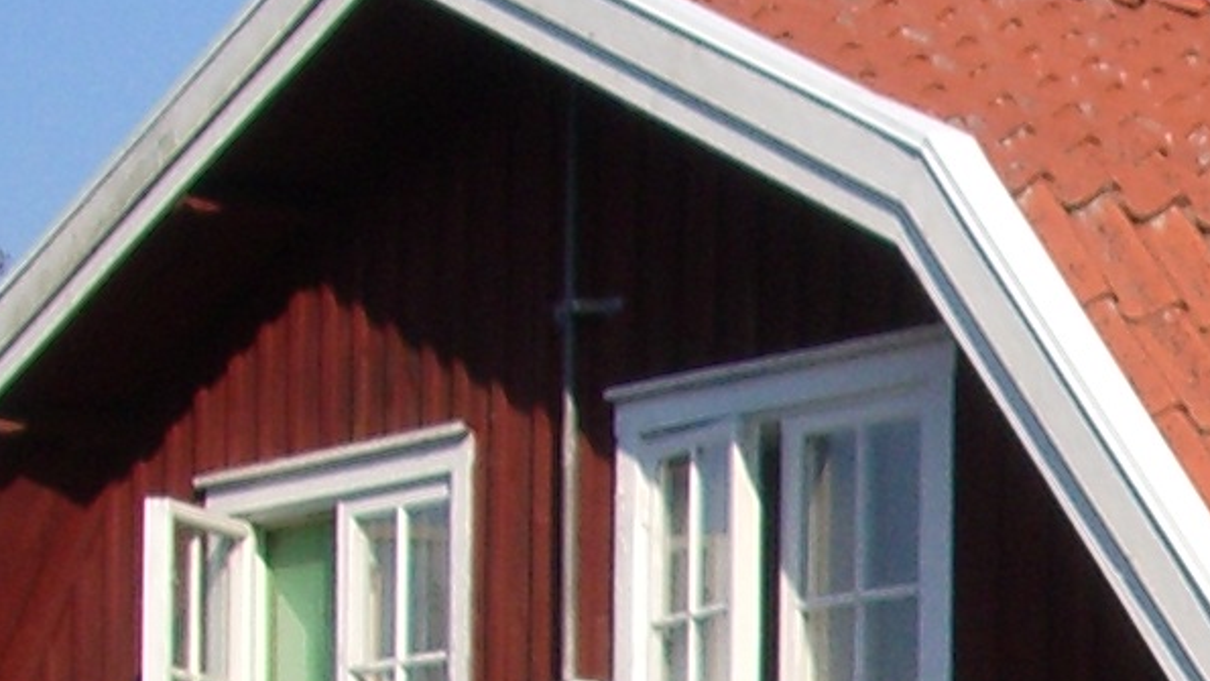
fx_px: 5263
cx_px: 2095
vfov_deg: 7.0
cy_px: 1553
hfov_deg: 12.2
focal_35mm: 164
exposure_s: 1/400
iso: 80
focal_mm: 5.8
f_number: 4.3
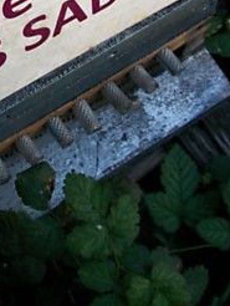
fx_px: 690
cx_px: -25
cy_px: -26
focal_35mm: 78
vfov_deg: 23.5
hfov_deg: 18.2
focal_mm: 5.7
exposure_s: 1/250
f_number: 2.9
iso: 80
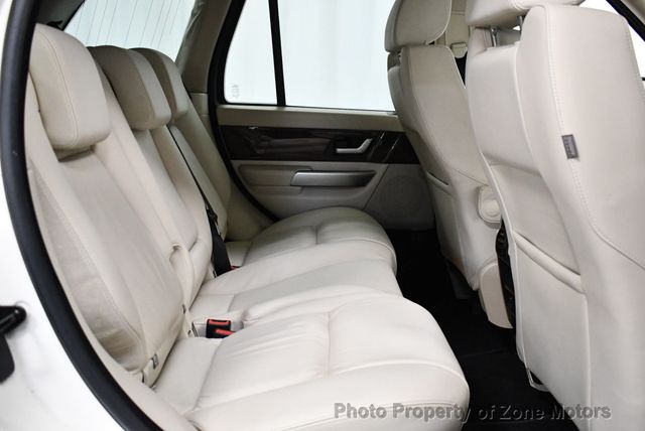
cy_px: 216
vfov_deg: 36.9
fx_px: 646
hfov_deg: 53.1
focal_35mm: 36
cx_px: 322
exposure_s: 1/125
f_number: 3.5
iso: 2500
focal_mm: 18
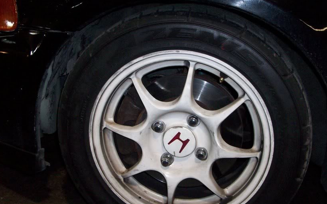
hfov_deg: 44.2
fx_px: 401
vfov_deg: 28.5
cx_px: 188
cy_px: 126
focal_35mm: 45
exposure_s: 1/60
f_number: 2.8
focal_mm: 5.7
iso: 160
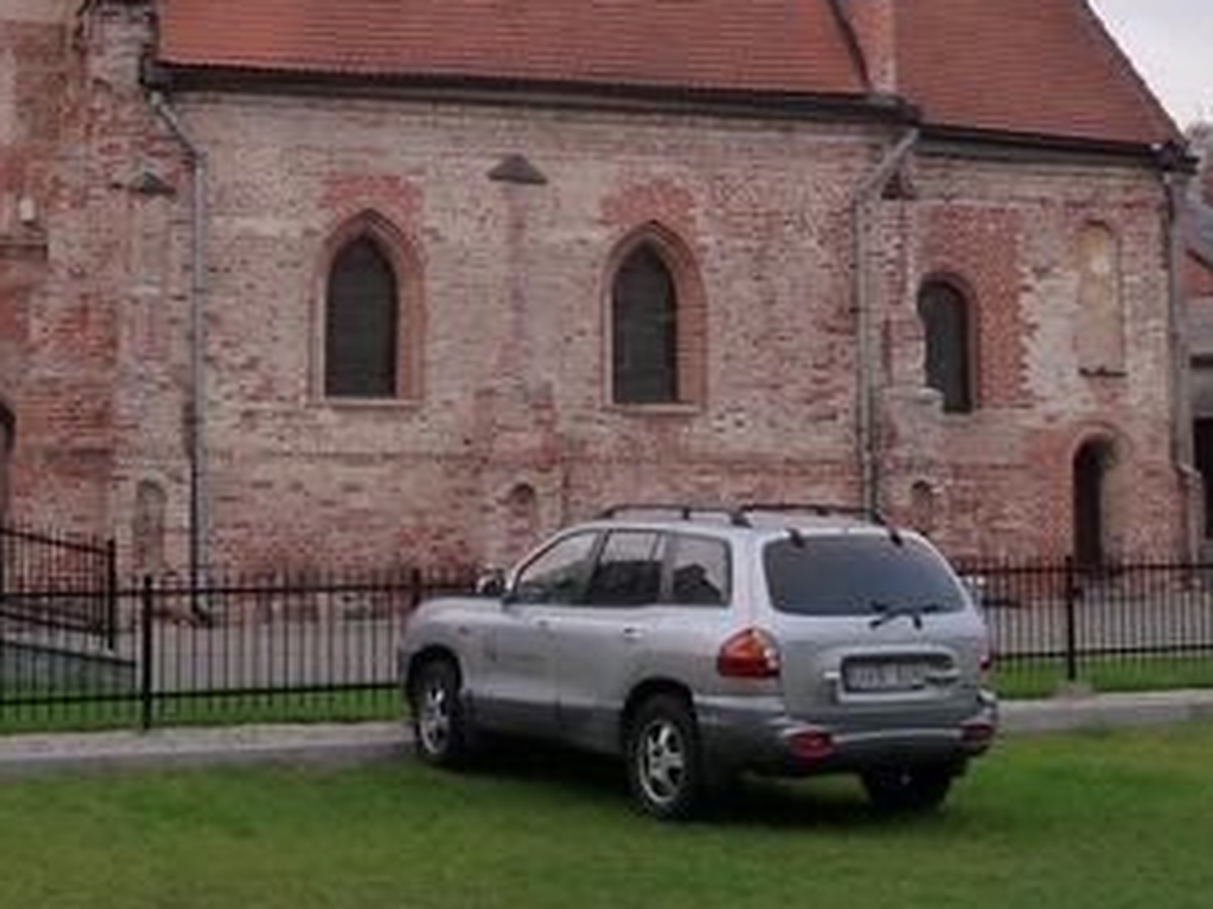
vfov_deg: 19.6
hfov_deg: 26.2
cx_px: 400
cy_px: 128
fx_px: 2592
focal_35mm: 74
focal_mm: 4.7
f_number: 3.3
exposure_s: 1/30
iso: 160
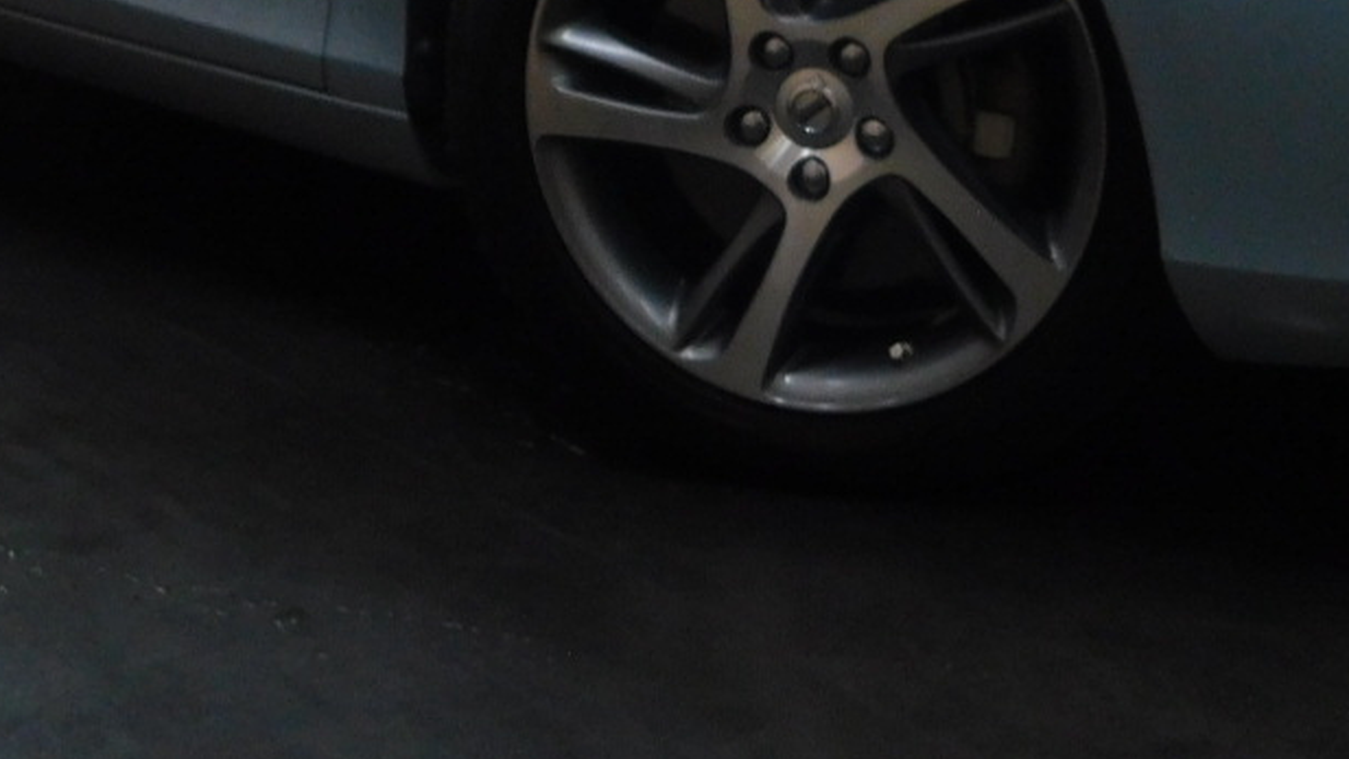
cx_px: 774
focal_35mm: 65
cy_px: -225
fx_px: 2325
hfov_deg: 32.3
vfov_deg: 17.4
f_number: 3
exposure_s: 1/30
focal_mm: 4
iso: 250
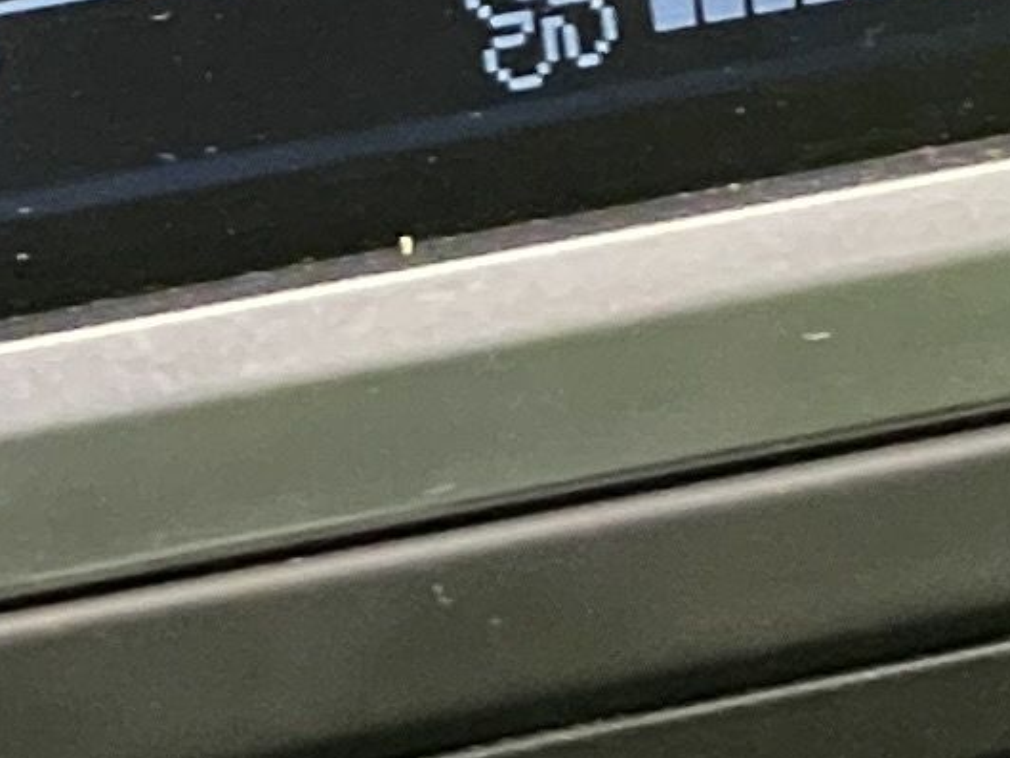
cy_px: 1151
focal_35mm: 396
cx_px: 838
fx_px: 11557
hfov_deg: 5.0
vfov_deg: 3.7
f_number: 2
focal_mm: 6
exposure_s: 1/50
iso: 800
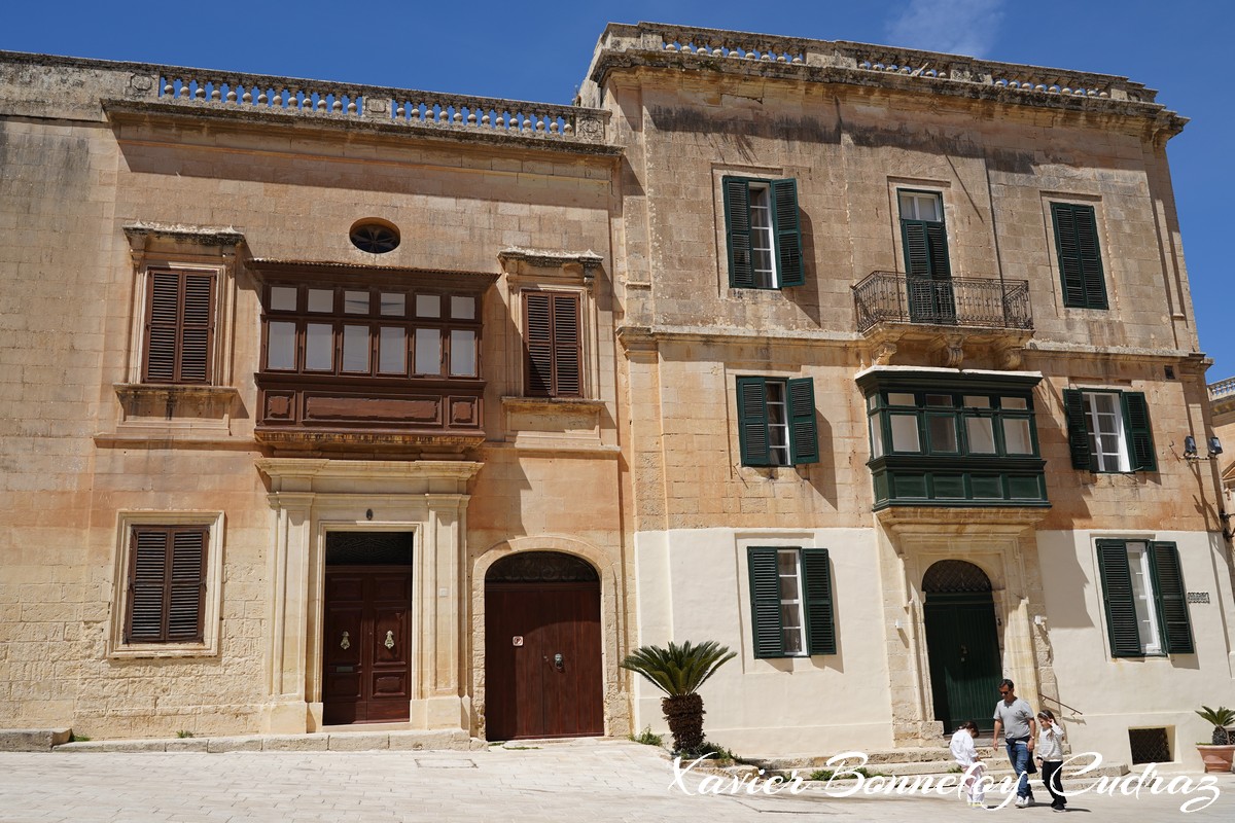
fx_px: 1132
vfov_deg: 40.0
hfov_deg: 57.2
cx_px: 618
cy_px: 412
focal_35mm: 33
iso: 125
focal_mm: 33
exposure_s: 1/500
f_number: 8
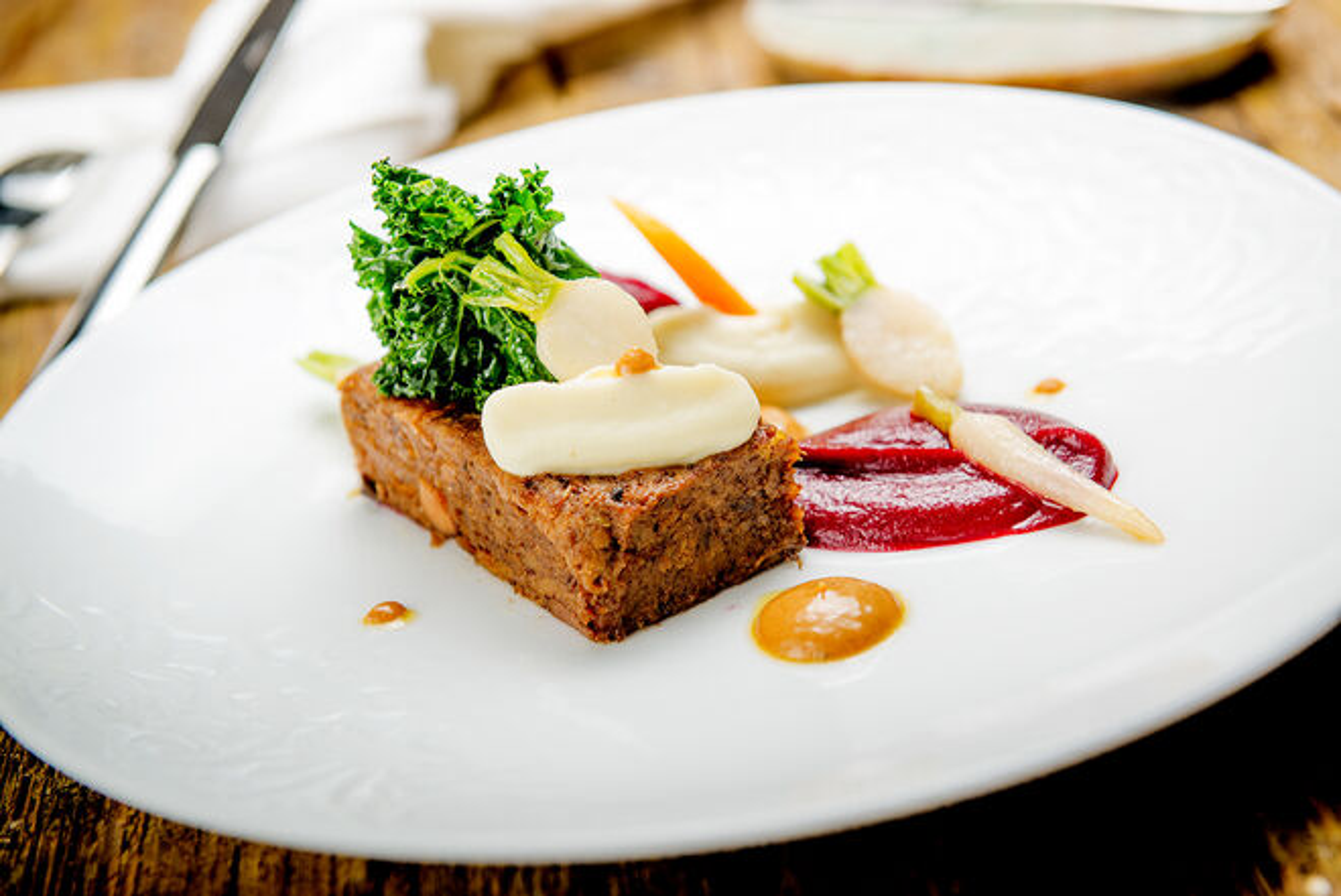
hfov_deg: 28.8
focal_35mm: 70
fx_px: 2609
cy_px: 448
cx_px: 670
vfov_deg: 19.5
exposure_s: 1/250
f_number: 4.5
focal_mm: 70
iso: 200
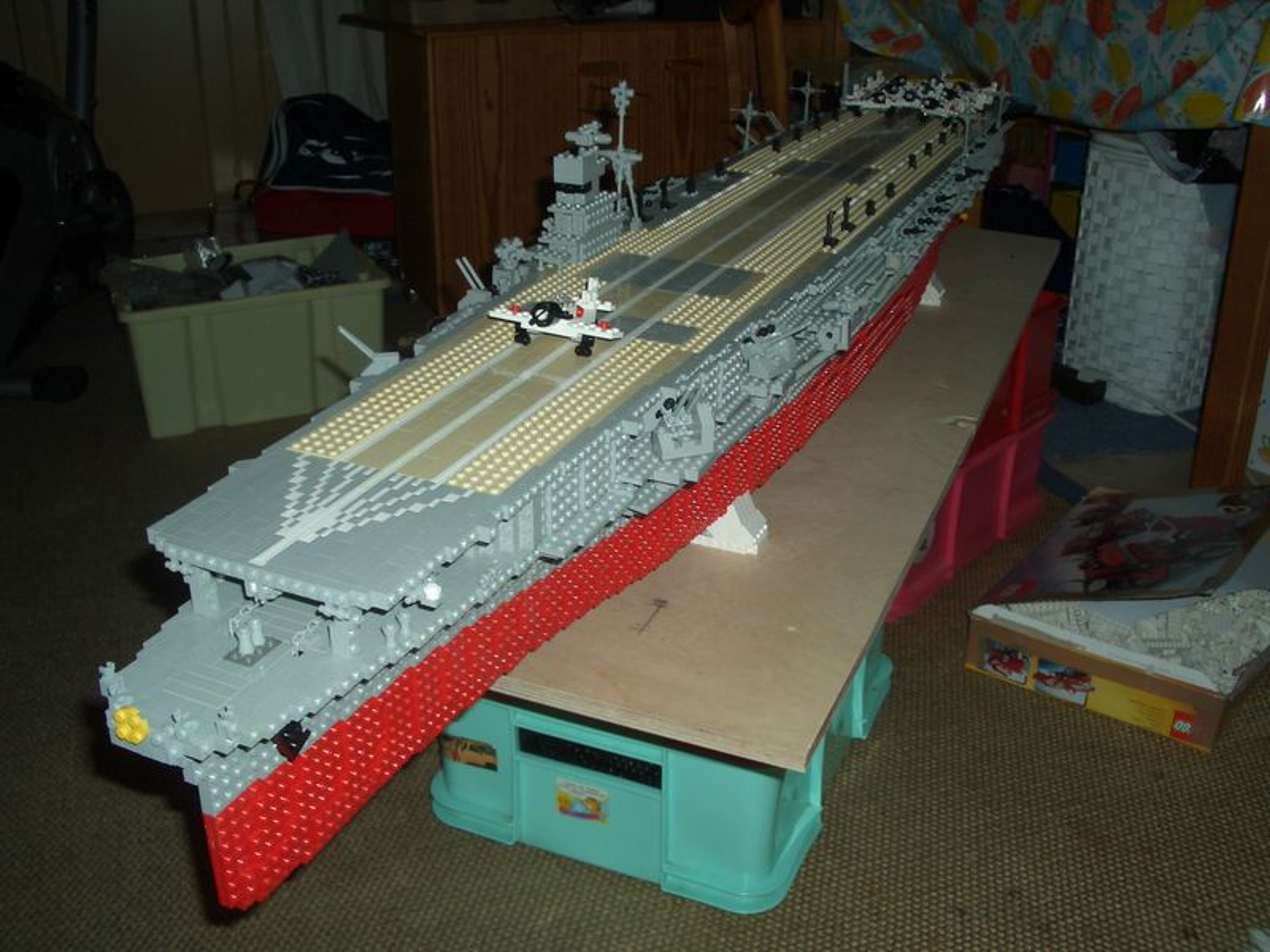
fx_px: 1284
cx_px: 635
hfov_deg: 52.6
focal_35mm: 35
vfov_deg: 40.7
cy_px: 476
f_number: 4.3
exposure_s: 1/60
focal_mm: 5.8
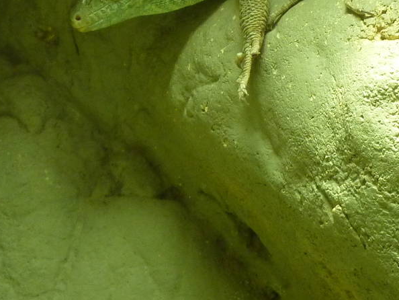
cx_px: 357
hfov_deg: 7.1
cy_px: 10
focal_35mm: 280
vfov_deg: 5.3
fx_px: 3229
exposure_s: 1/50
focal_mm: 17
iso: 320
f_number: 4.3
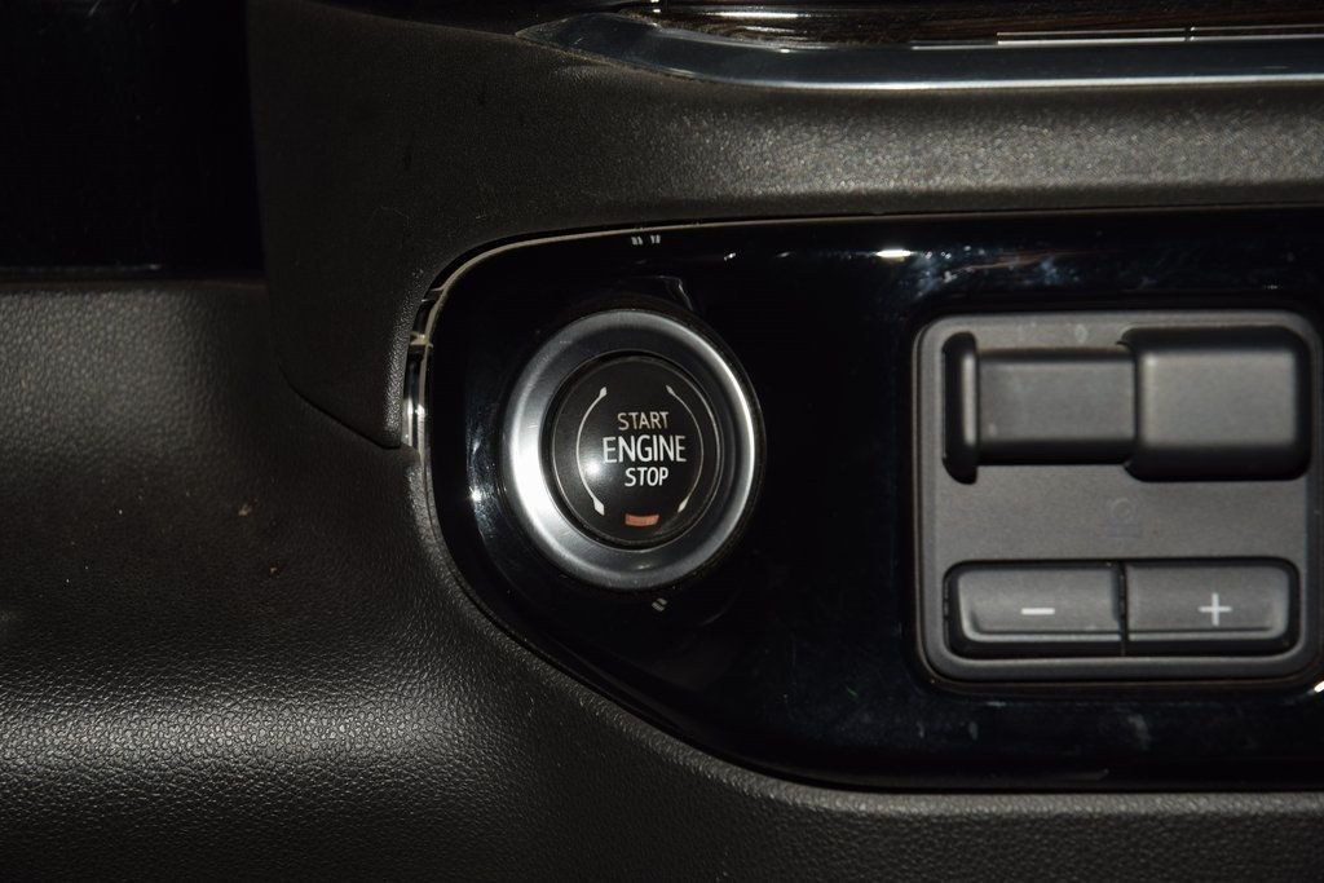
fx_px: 3862
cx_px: 662
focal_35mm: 105
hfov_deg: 19.5
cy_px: 442
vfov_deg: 13.0
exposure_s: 1/125
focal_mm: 70
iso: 100
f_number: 8
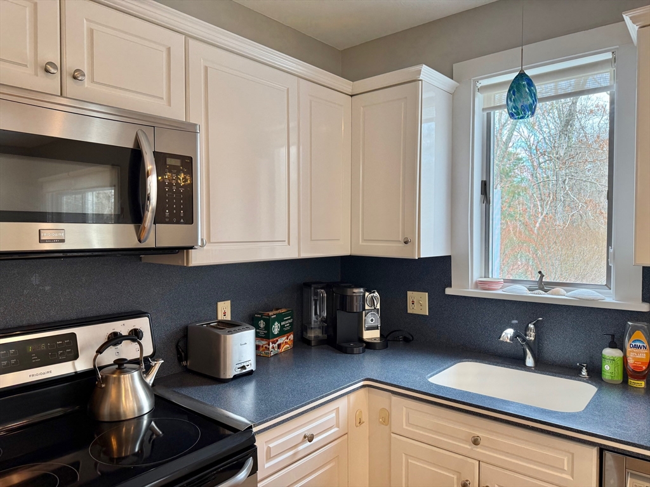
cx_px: 325
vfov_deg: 56.8
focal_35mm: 24
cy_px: 244
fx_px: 451
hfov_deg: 71.6
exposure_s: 1/120
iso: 100
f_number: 1.78
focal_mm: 6.76
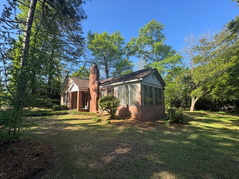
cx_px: 112
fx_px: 104
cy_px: 91
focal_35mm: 15
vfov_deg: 81.7
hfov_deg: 98.0
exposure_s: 1/501
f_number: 2.2
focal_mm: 2.22
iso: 40
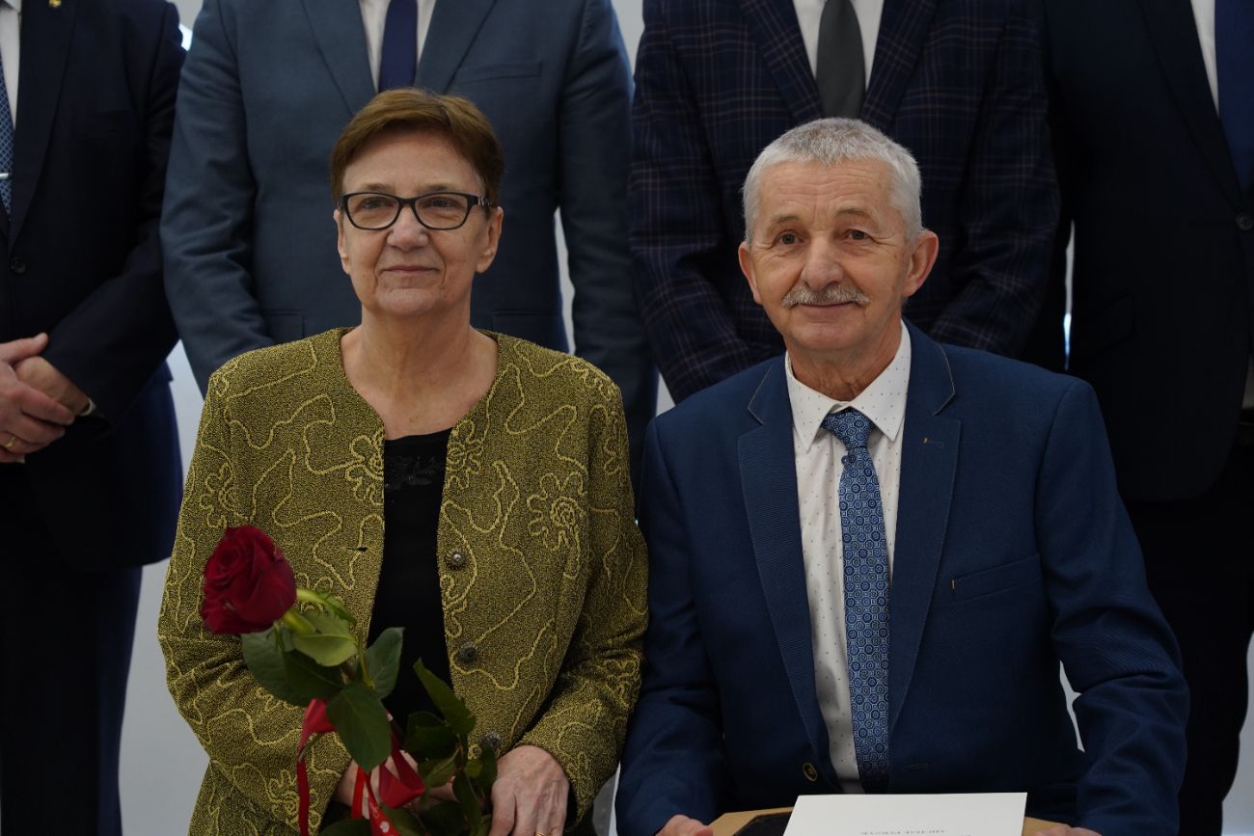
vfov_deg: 15.9
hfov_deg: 23.6
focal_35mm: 86
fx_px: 2996
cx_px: 627
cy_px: 418
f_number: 4
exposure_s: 1/125
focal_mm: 86
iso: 1250
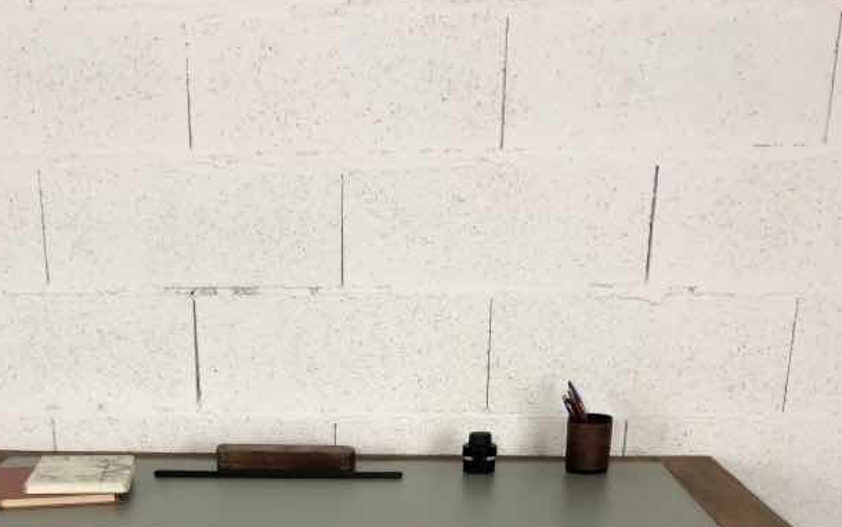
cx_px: 318
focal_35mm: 52
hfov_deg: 38.6
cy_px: 708
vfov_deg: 22.1
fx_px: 1194
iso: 40
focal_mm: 3.99
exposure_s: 1/20
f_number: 1.8
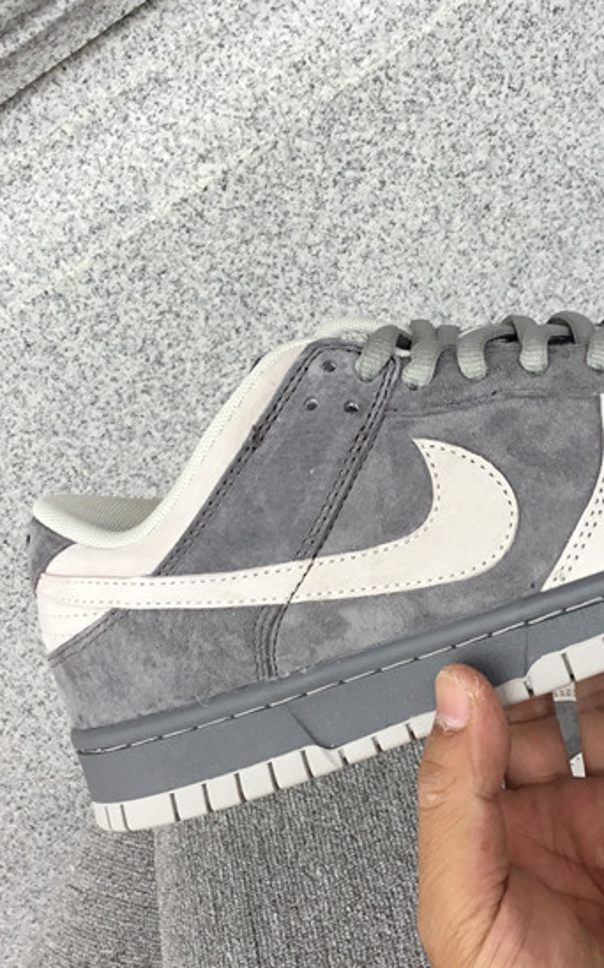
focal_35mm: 54
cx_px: 426
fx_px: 1424
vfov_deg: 37.5
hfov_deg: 23.8
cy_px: 439
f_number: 2.4
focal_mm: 3.3
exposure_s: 1/100
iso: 25
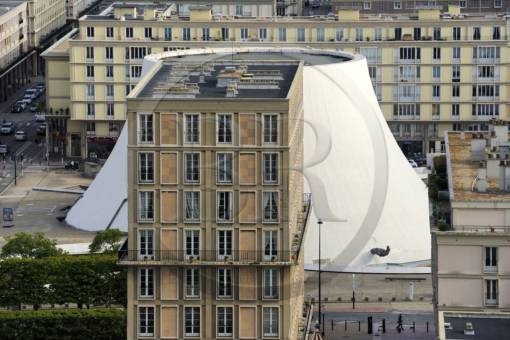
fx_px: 2833
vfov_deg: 6.9
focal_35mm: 200
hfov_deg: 10.3
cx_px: 255
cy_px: 170
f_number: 7.1
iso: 200
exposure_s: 1/500
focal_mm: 200
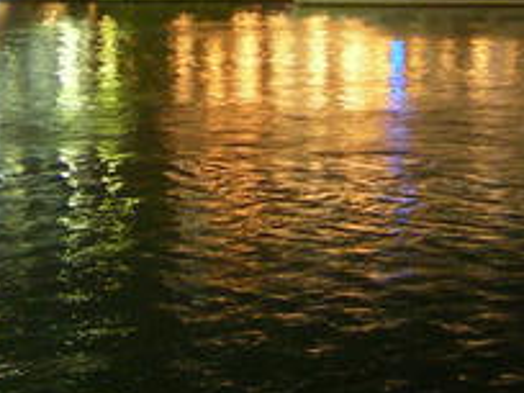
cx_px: 344
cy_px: -82
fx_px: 2255
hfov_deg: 13.2
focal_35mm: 149
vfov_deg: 9.8
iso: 200
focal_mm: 7.8
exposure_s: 1/1.2
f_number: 2.8
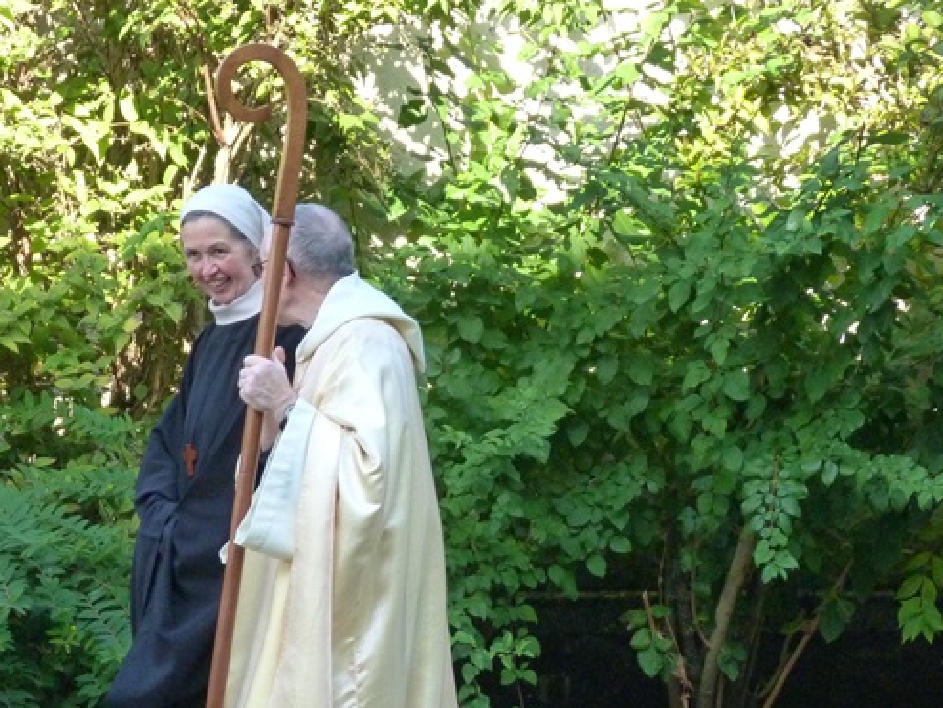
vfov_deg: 7.0
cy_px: 520
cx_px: 298
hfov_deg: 9.4
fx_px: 5749
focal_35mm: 211
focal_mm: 23.5
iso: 500
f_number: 3.6
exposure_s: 1/320
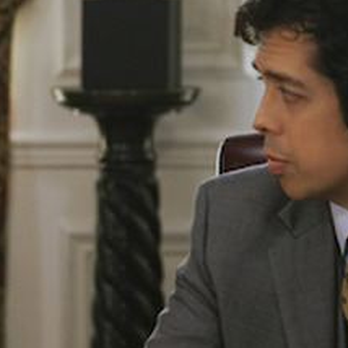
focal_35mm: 260
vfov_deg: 6.7
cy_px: 207
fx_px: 2957
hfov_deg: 6.7
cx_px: 83
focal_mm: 84
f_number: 4
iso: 1600
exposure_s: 1/60
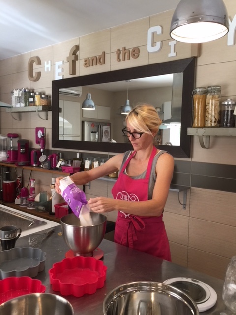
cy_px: 158
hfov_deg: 48.2
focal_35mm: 29
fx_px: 264
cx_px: 118
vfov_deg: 61.7
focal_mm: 4.15
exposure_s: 1/33
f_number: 2.2
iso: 50
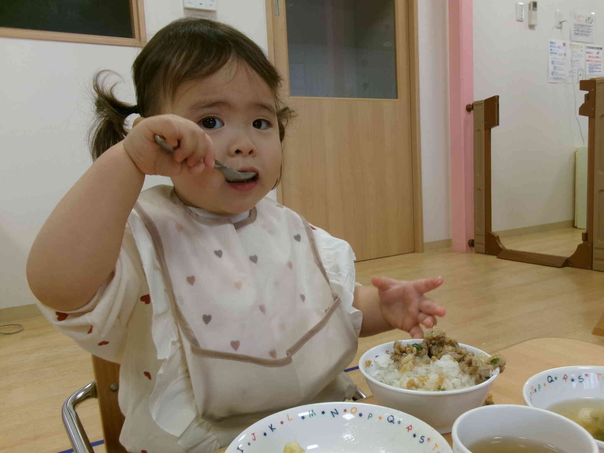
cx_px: 302
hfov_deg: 63.4
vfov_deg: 49.7
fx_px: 489
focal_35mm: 28
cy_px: 226
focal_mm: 5.1
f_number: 3.9
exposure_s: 1/56
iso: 100
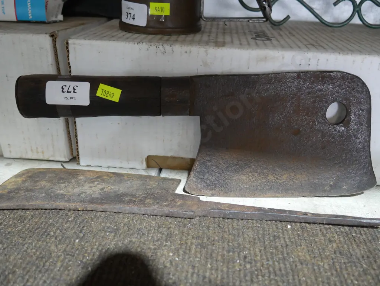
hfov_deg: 56.8
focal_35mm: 32
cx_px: 190
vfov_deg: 44.2
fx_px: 351
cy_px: 143
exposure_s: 1/60
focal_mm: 16
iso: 1600
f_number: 3.6
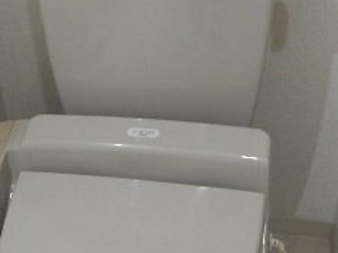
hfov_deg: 28.8
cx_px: 112
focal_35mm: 67
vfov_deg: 21.9
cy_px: 143
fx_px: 654
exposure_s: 1/30
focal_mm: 4.5
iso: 360
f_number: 3.7
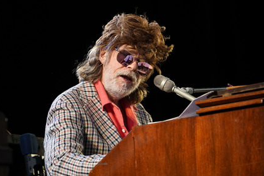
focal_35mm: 404
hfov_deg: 5.1
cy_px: 87
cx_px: 127
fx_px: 2962
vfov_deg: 3.4
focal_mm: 382
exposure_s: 1/200
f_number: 6.3
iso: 2000
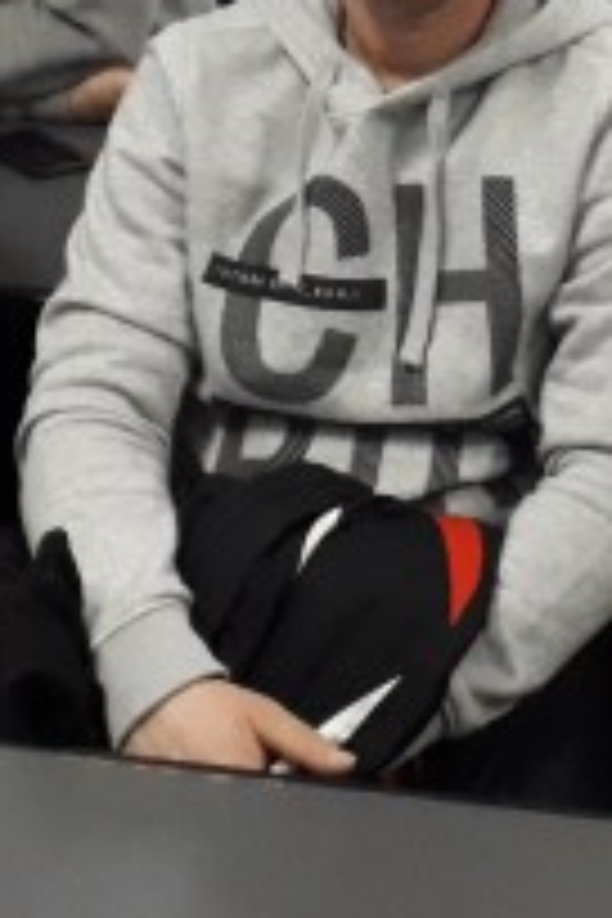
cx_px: 621
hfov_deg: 15.2
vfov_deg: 21.7
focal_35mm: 88
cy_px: -130
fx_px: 2244
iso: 400
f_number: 1.9
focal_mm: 3.6
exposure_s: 1/25
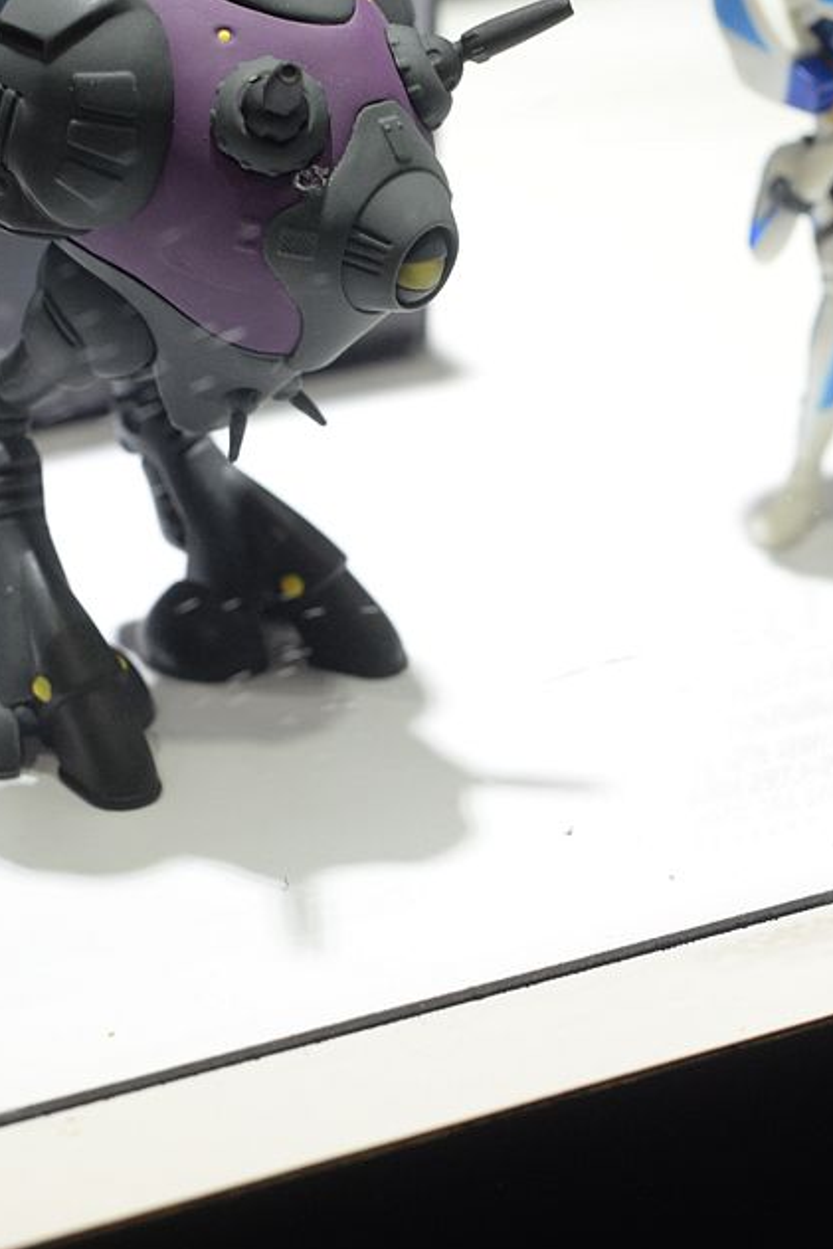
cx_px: 273
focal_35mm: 95
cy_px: 422
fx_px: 3295
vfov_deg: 21.4
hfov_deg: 14.4
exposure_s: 1/160
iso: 2000
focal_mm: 50
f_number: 5.6
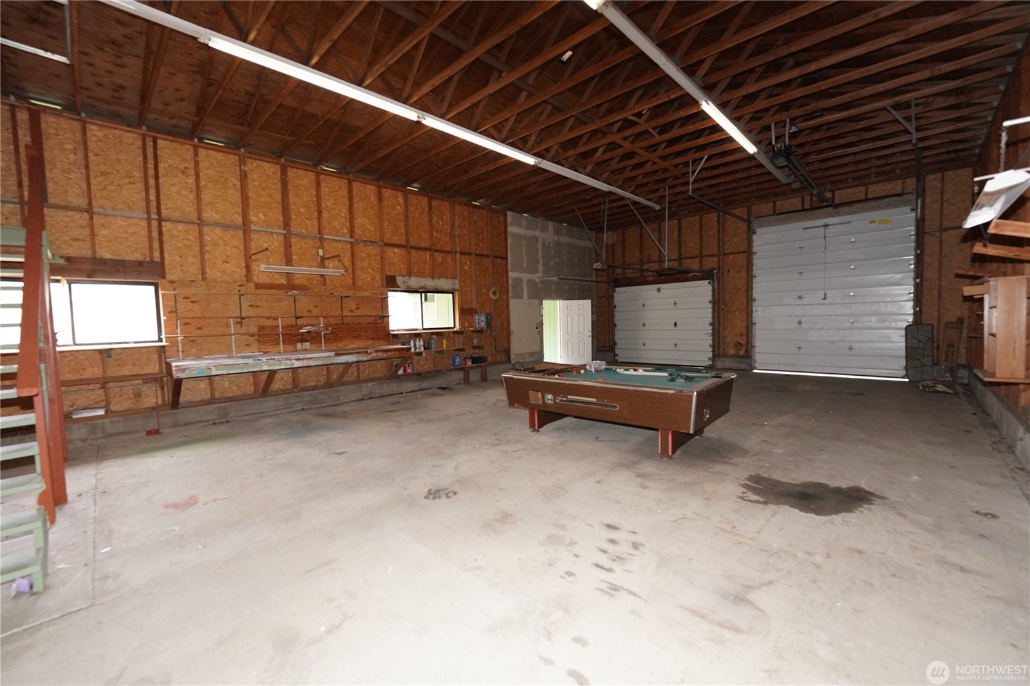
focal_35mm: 14
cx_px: 515
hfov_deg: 104.3
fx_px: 400
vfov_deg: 81.2
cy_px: 343
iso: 3200
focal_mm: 14
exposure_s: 1/160
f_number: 4
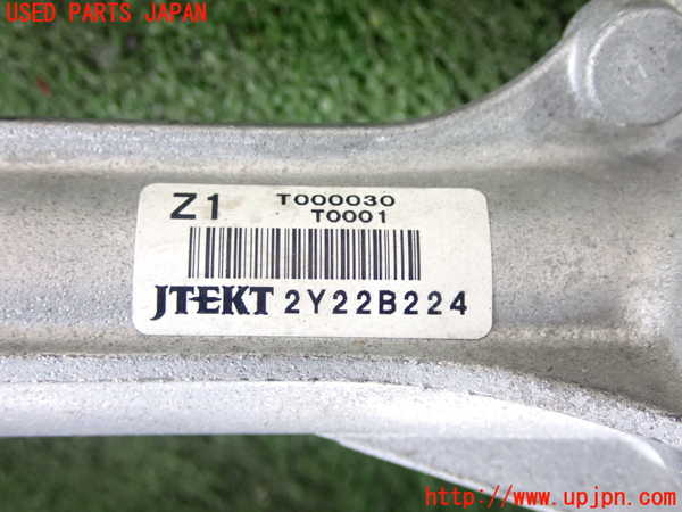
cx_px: 341
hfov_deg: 94.5
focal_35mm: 16
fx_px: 315
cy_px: 256
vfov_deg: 78.1
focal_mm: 2.9
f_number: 3.3
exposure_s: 1/50
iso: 1000
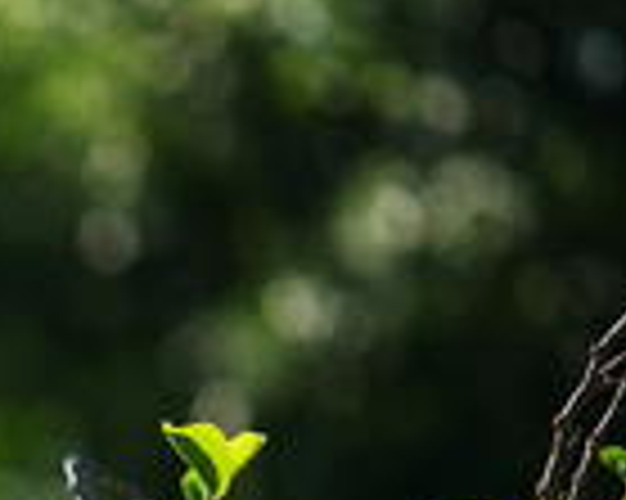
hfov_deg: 1.3
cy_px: 644
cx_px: -383
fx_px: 28160
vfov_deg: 1.0
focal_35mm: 1521
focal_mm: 240
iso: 200
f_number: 5.3
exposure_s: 1/640
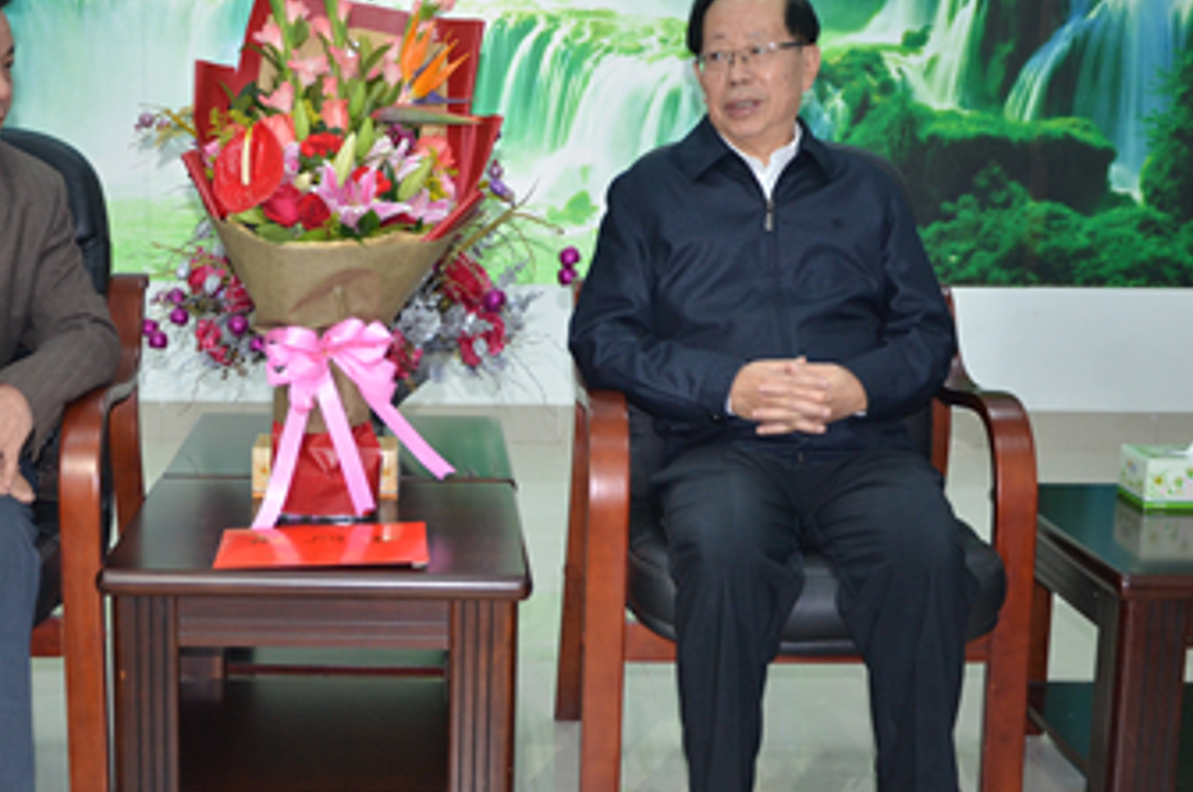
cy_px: 446
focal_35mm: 58
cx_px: 430
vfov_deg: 23.3
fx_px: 1919
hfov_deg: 34.3
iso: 800
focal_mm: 26
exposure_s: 1/60
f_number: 4
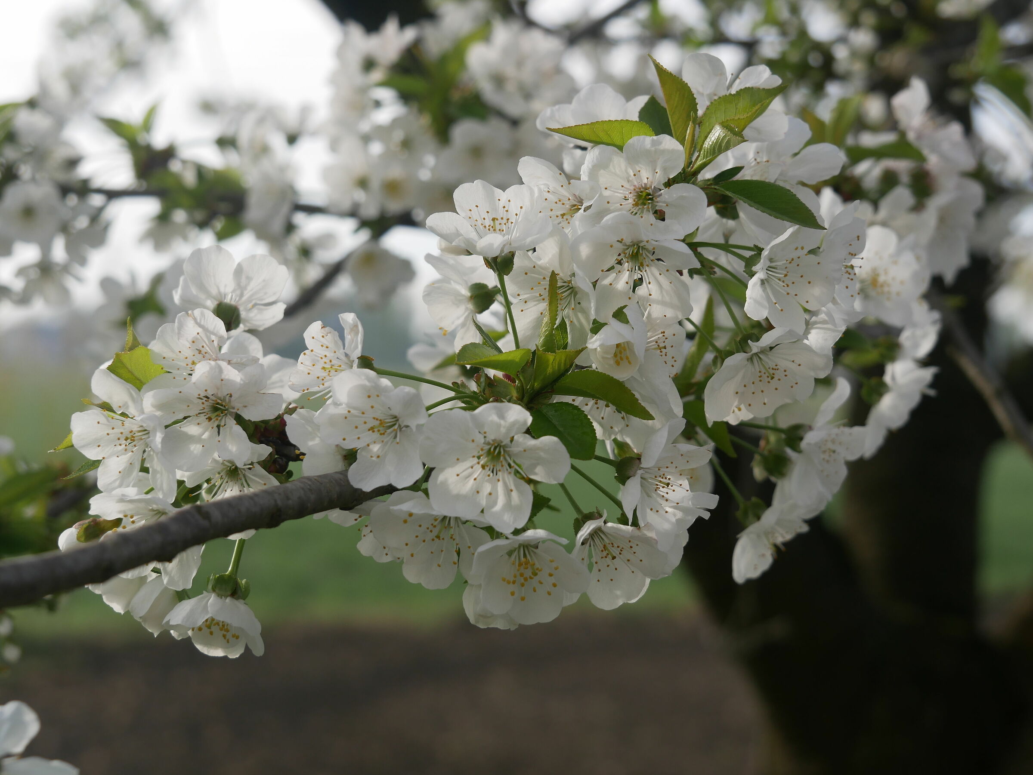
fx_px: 2687
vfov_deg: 16.4
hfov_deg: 21.8
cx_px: 516
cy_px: 388
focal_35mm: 90
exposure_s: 1/200
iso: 200
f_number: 5.4
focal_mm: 45
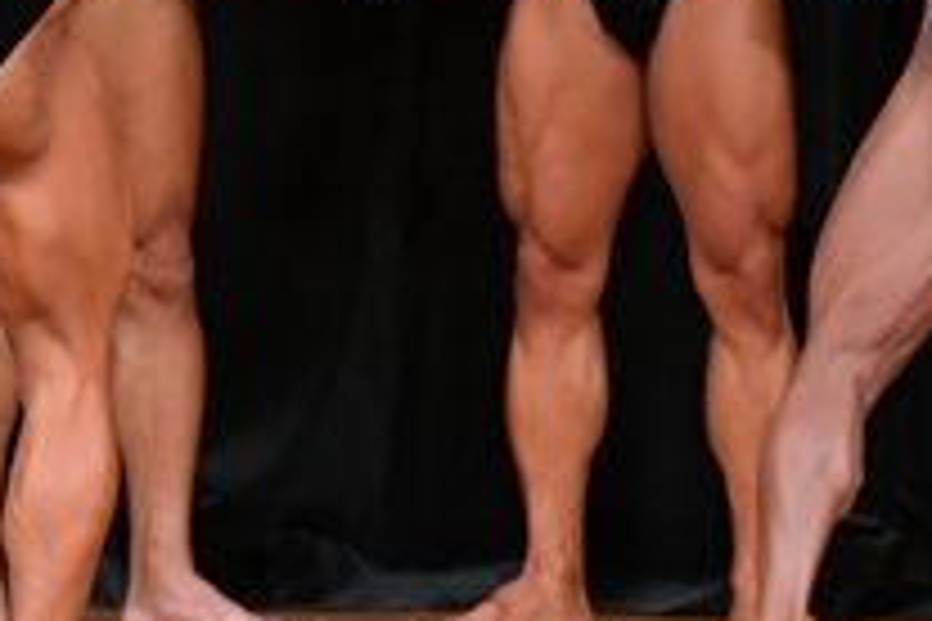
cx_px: -7
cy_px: 14
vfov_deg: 1.7
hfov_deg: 2.5
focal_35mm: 813
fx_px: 21046
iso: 5000
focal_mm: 145
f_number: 5.6
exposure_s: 1/400
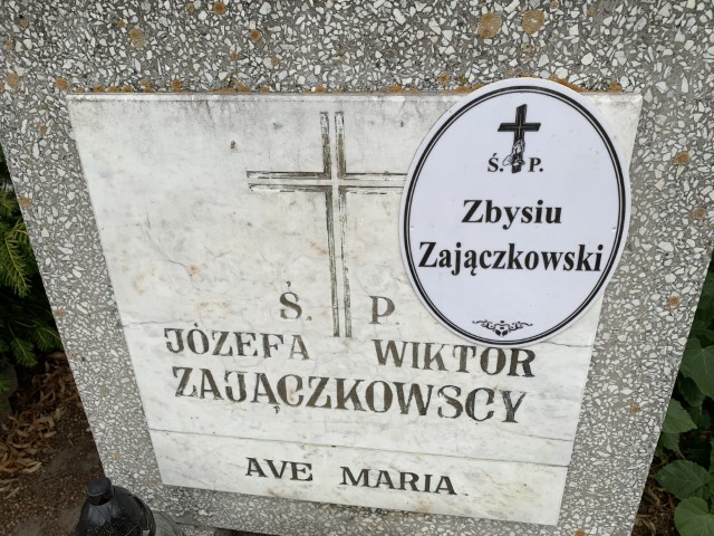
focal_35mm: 26
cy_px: 268
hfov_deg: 67.3
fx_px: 536
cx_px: 357
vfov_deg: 53.1
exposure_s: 1/815
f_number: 1.8
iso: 25
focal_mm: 4.25
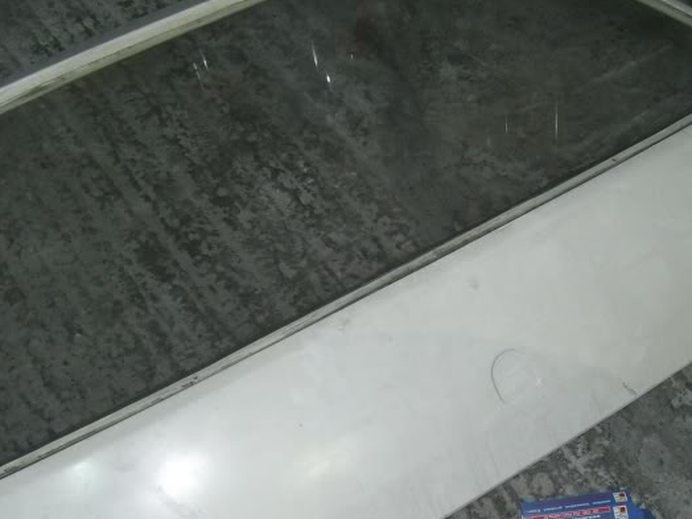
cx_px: 378
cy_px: 341
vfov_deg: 25.1
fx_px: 1159
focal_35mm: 58
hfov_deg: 33.2
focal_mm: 6.2
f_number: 2.7
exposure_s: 1/60
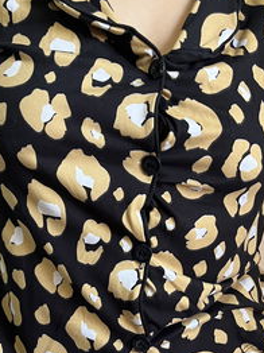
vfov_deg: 35.2
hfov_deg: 27.4
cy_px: 274
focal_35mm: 53
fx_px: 540
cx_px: 98
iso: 125
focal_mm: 5.1
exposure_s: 1/73
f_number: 1.6
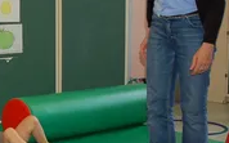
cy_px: 110
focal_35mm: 113
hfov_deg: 17.8
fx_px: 705
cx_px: -23
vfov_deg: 11.5
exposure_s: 1/60
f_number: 3.8
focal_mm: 22
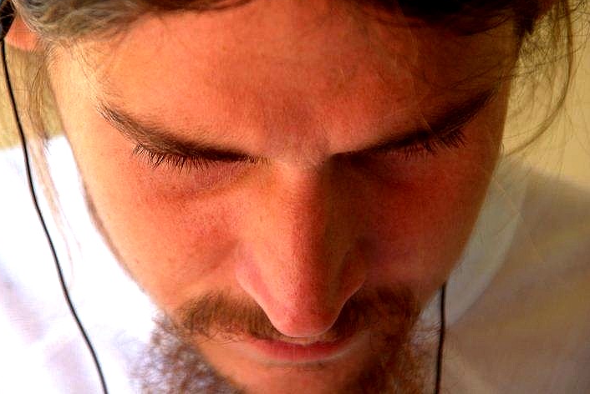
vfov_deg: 6.0
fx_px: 3772
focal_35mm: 230
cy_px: 172
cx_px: 271
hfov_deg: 8.9
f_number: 5.6
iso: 400
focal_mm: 135
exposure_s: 1/60
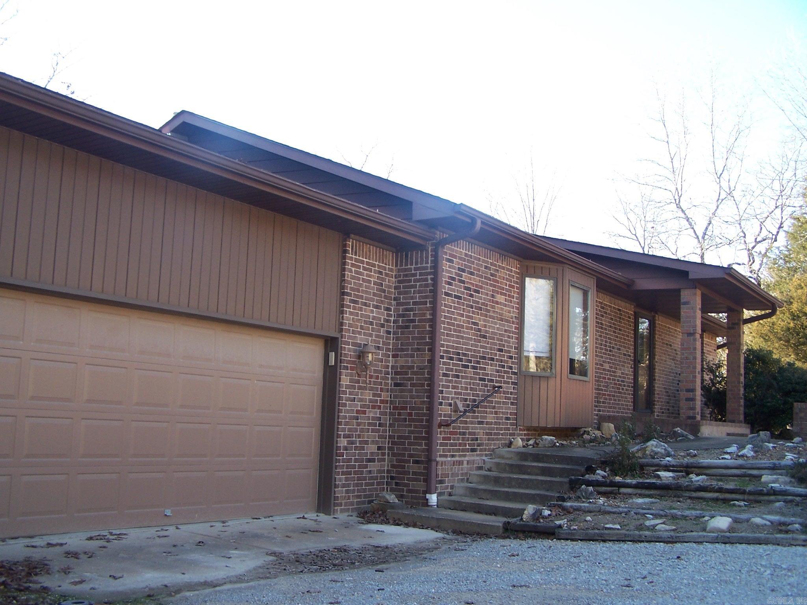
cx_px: 404
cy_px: 302
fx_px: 886
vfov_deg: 37.7
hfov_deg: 49.0
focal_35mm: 38
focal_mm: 6.3
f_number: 2.8
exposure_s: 1/125
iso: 80
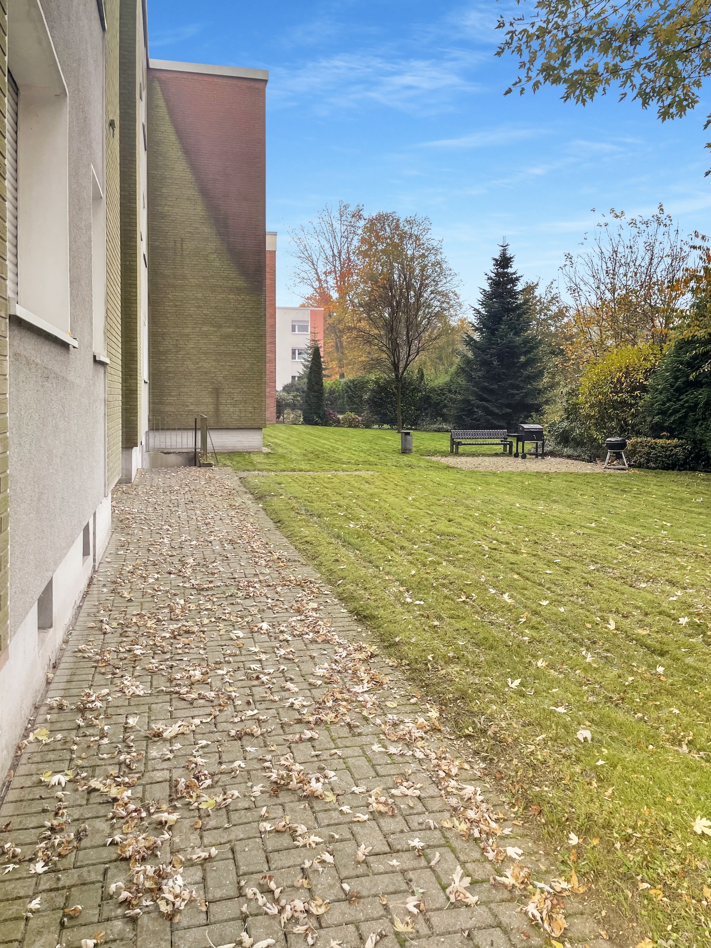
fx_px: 712
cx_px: 356
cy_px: 474
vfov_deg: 67.3
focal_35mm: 26
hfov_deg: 53.1
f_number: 1.6
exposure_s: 1/910
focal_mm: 4.2
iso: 32
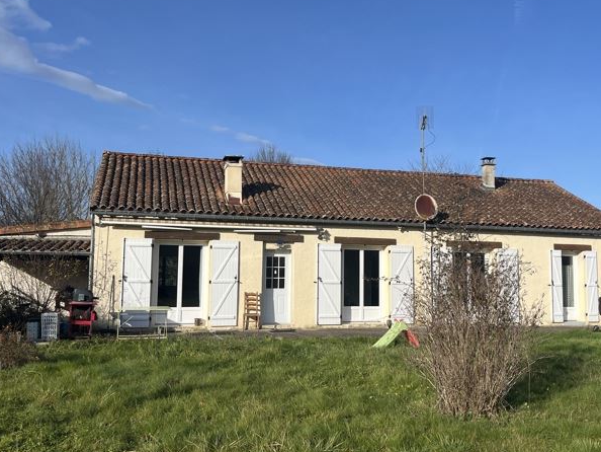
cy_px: 224
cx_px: 330
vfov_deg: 40.7
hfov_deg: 52.5
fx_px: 608
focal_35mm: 35
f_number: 1.6
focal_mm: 5.1
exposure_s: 1/4484
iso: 50
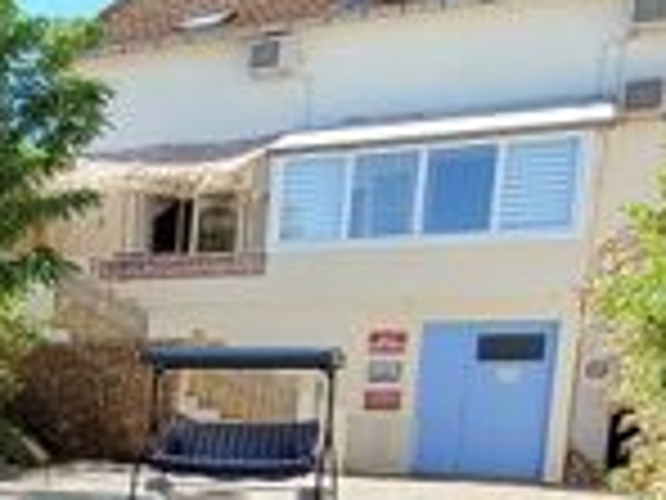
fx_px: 1193
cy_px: 527
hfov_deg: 23.2
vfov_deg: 22.5
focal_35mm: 62
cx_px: -403
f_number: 2.2
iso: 40
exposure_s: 1/472
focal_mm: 1.74
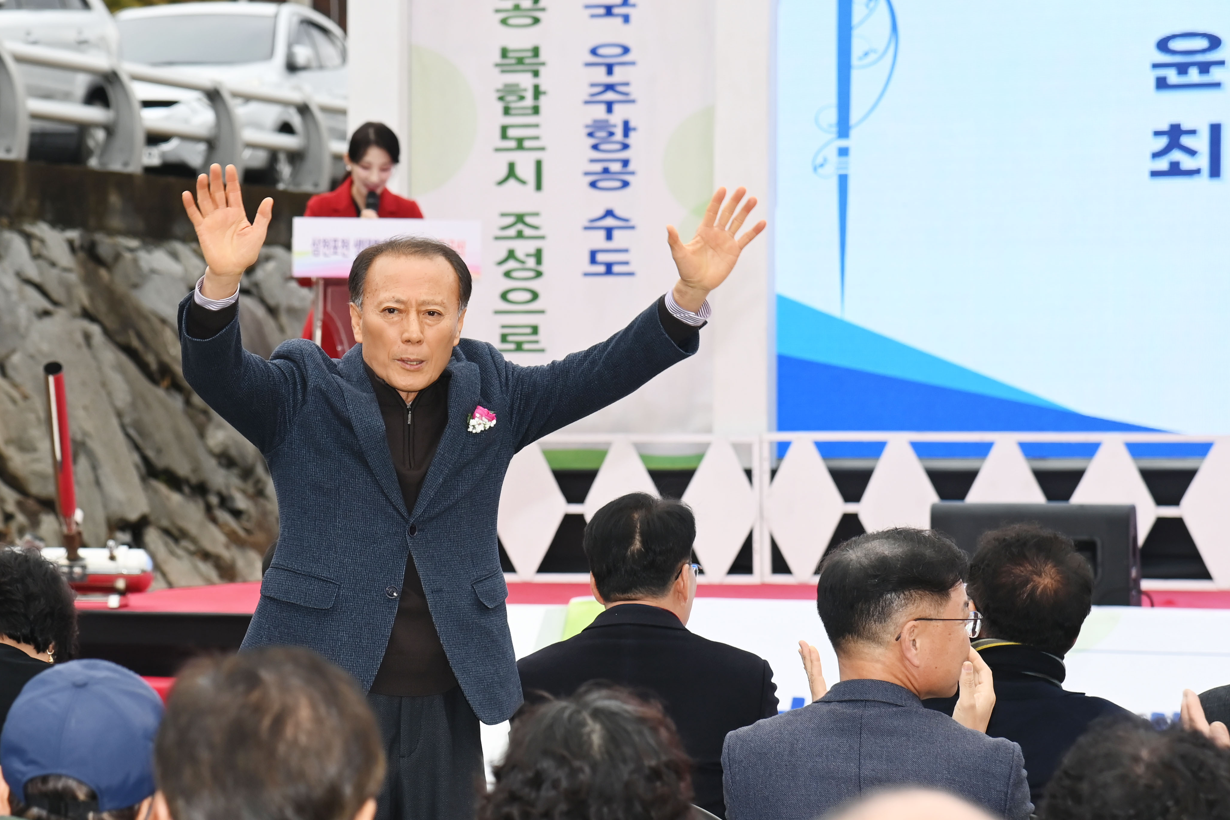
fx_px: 4646
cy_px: 447
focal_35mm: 136
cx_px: 408
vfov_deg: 10.1
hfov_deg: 15.1
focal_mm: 100
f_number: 6.3
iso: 400
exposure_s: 1/500
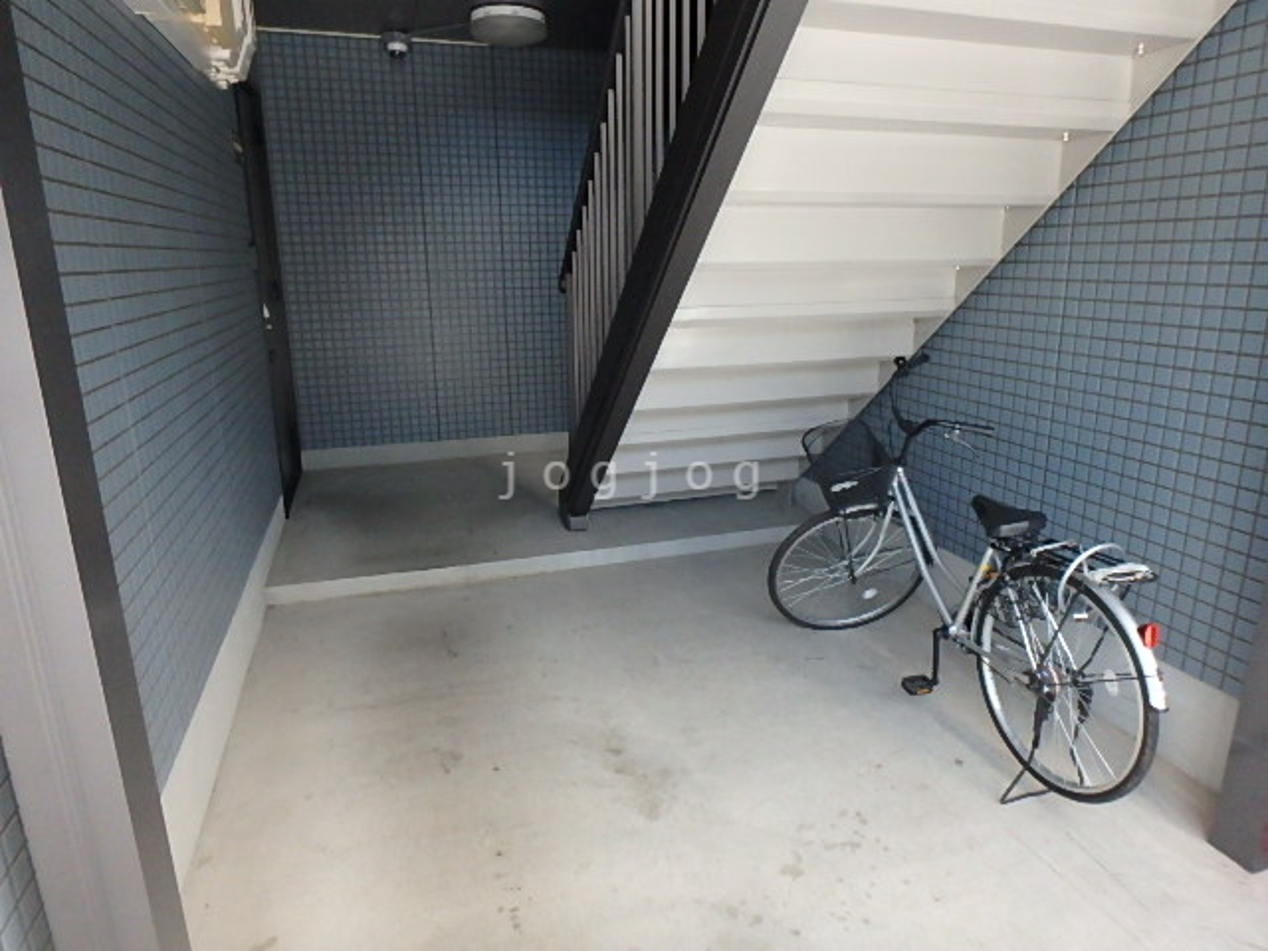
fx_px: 769
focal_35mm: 21
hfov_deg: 79.0
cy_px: 476
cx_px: 634
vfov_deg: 63.4
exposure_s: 1/200
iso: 800
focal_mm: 3.7
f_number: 3.5
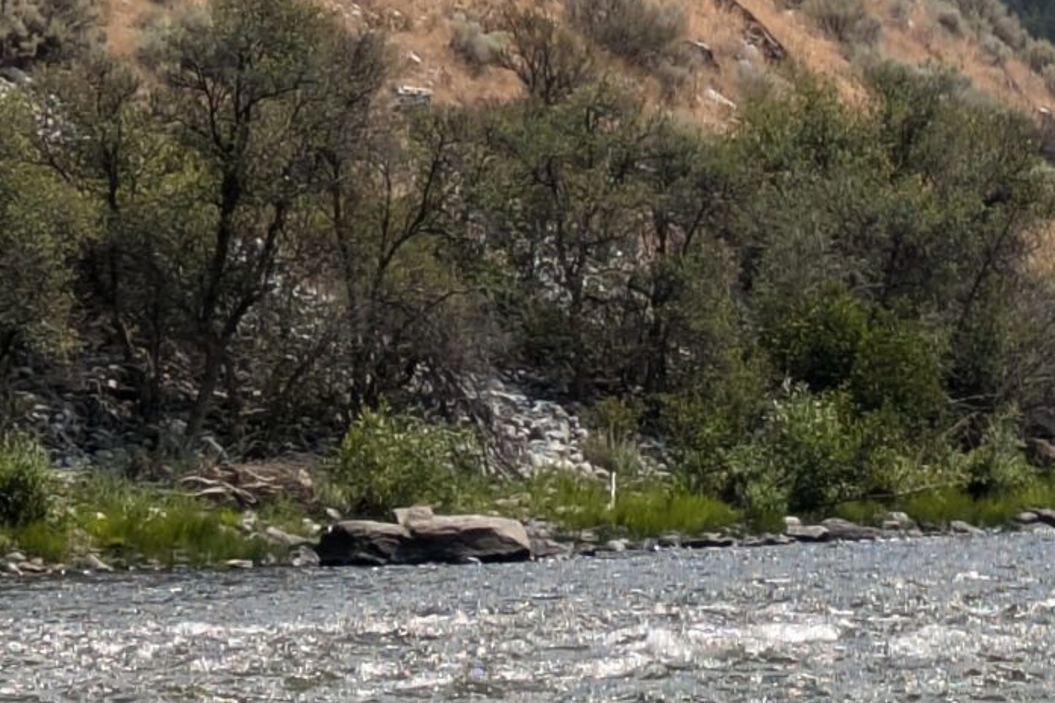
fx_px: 5712
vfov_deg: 6.9
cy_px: -432
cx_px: 1358
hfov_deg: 10.3
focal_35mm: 195
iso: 48
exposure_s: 1/2857
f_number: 1.89
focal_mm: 5.43
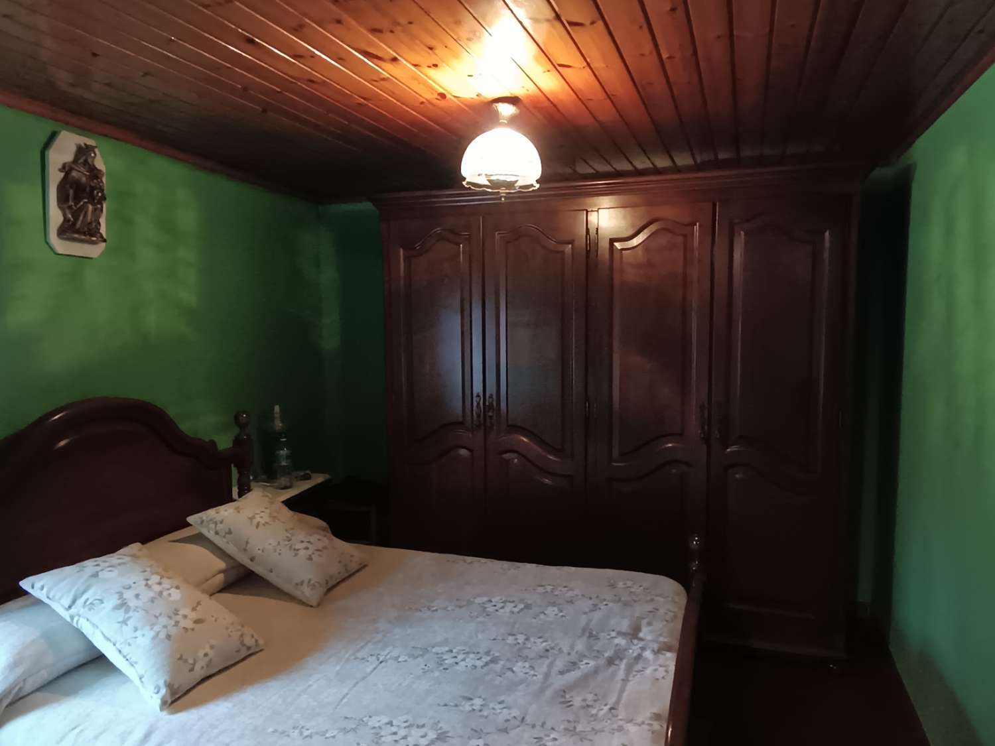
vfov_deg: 61.1
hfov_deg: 76.4
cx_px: 498
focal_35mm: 22
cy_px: 373
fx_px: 632
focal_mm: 1.65
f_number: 2.2
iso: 875
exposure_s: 1/25
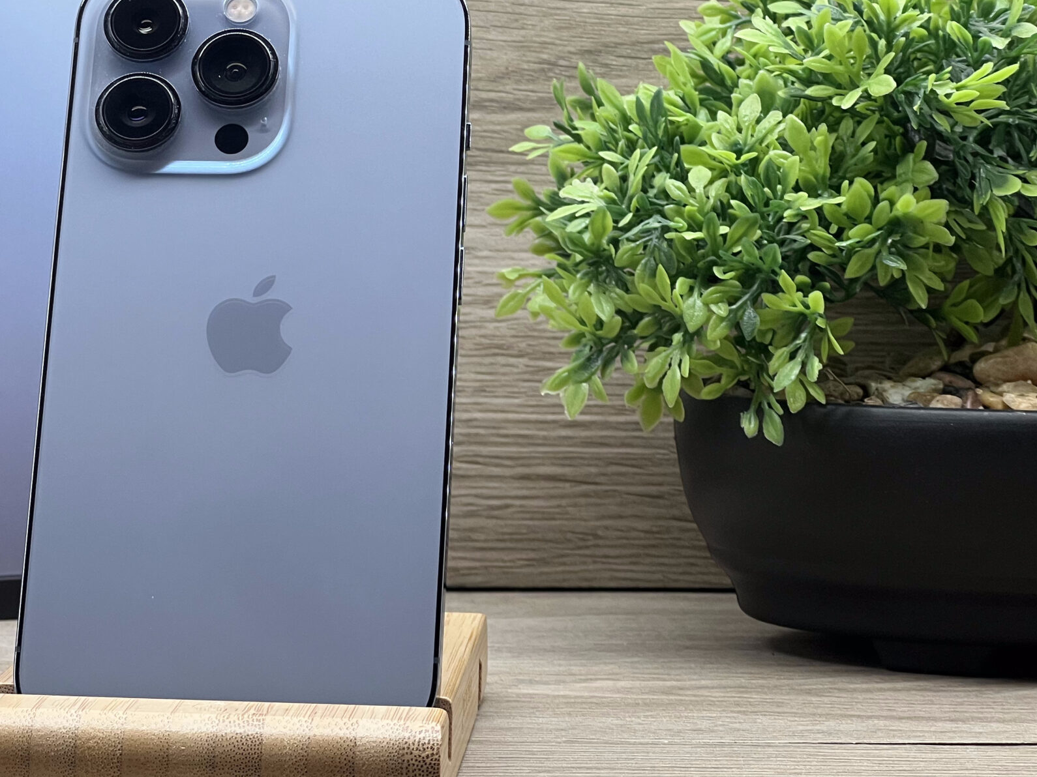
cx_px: 230
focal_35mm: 124
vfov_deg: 11.9
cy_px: 354
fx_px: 3714
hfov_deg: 15.8
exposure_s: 1/100
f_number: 2.8
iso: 80
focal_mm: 9
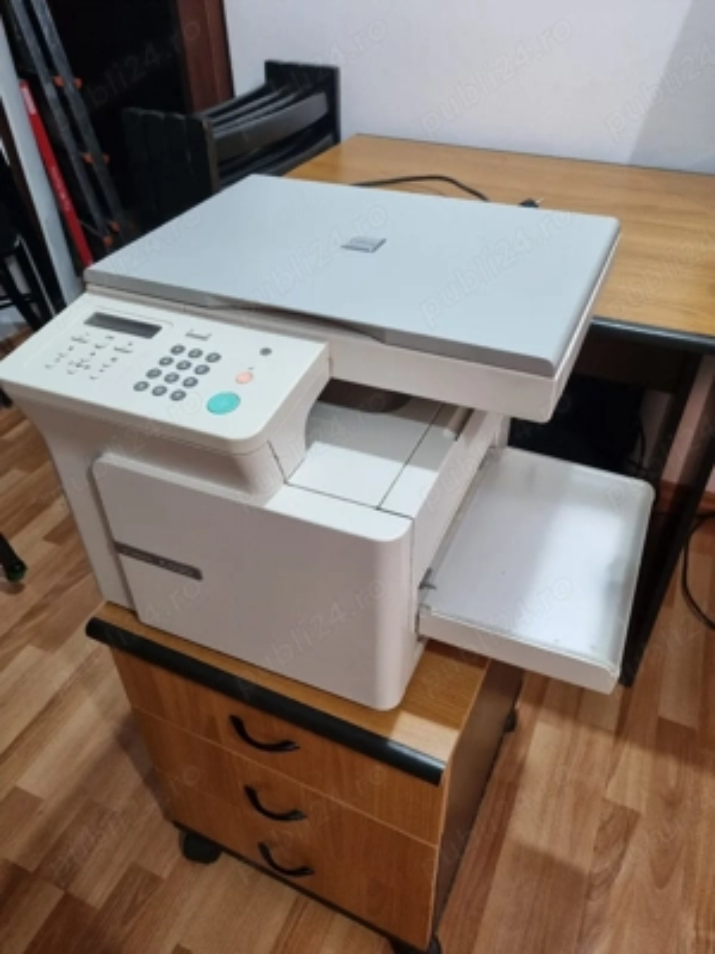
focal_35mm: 26
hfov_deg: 53.1
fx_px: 716
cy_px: 477
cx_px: 358
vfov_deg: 67.3
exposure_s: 1/50
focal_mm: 5.4
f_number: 1.8
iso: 250
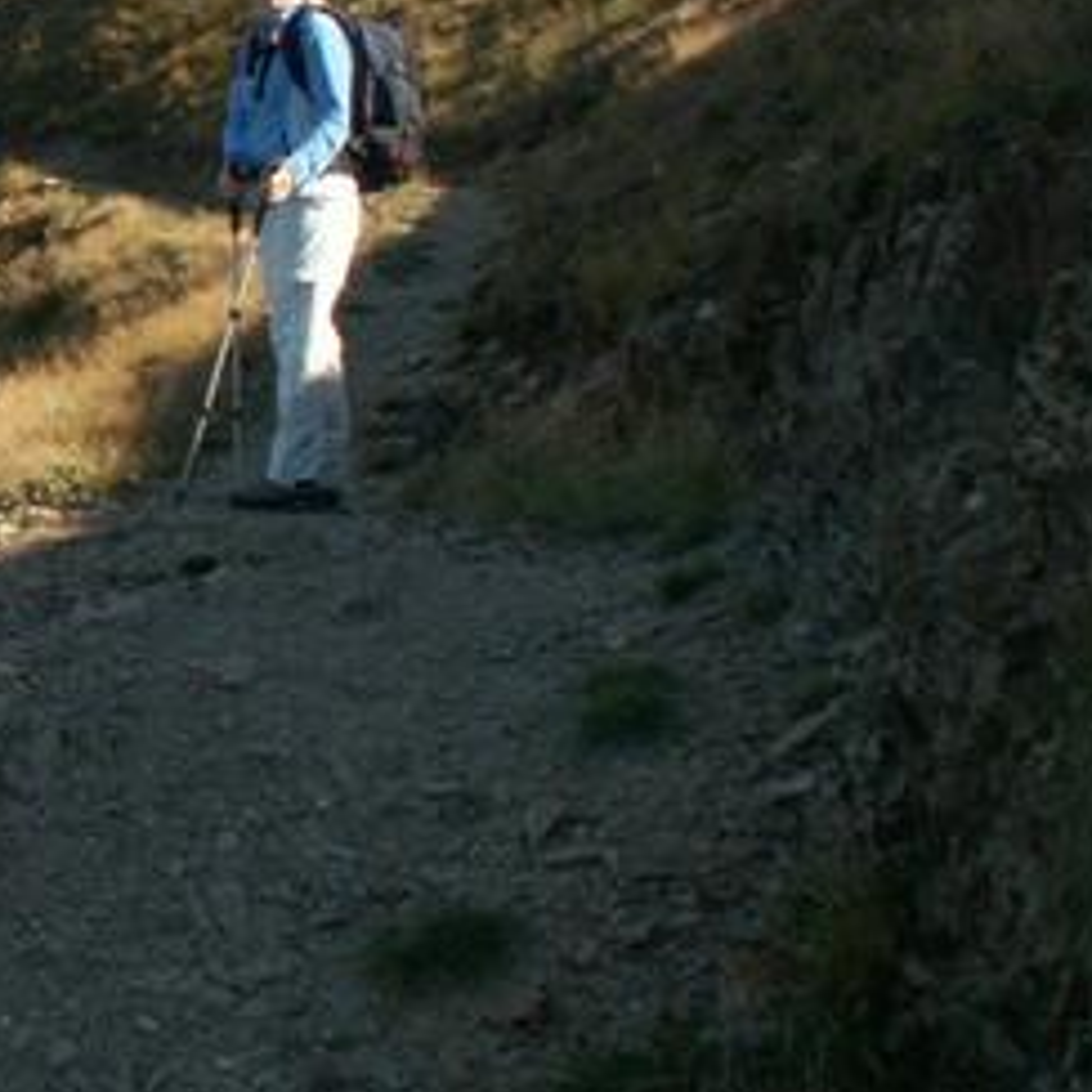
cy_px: 192
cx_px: -313
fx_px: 2891
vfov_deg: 21.1
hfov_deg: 19.7
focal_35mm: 81
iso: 50
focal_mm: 5.86
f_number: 5.6
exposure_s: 1/125
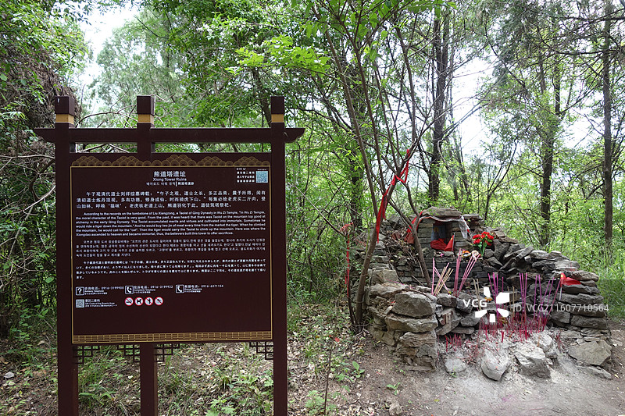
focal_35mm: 28
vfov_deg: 46.4
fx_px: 486
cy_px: 208
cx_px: 312
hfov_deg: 65.5
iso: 125
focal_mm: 10.4
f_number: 2.5
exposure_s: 1/100
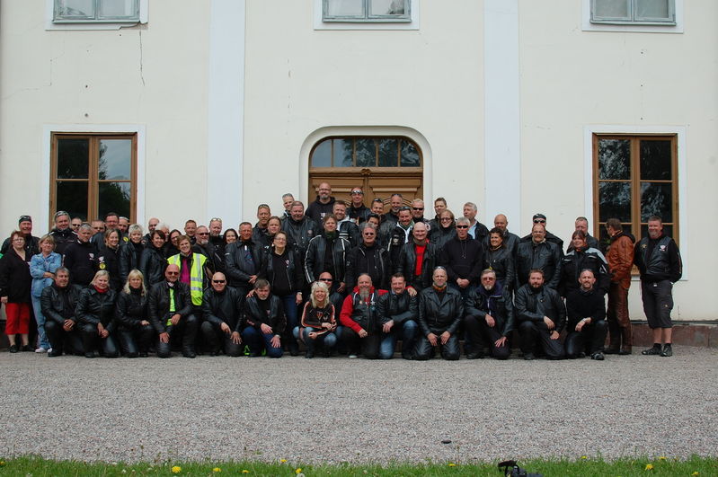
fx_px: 1046
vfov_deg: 25.7
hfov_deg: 37.9
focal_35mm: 52
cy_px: 238
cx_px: 359
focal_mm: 35
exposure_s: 1/200
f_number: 7.1
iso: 200
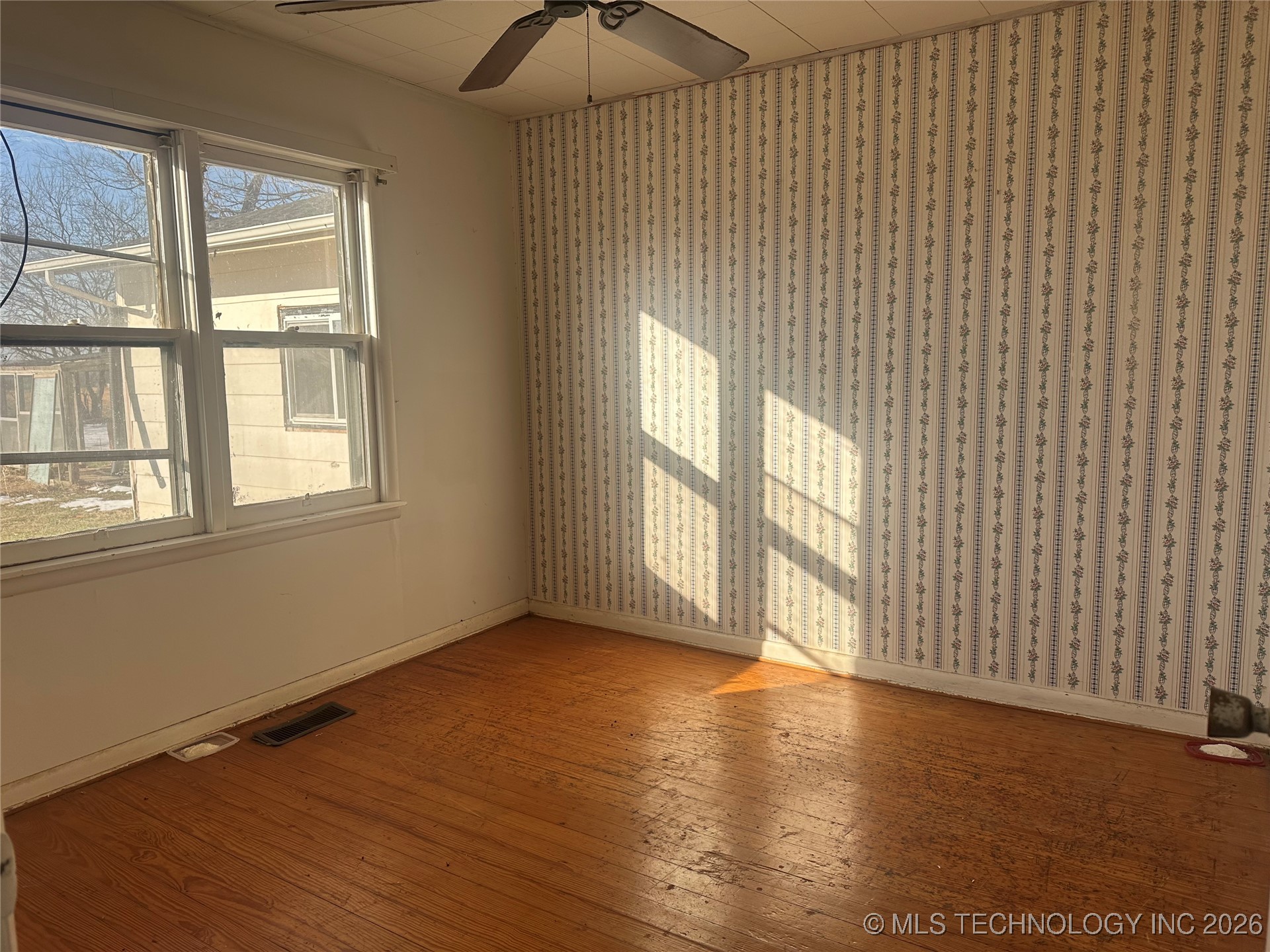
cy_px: 476
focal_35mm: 24
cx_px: 635
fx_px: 881
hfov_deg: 71.6
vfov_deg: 56.8
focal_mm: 6.86
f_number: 1.78
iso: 80
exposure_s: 1/1304
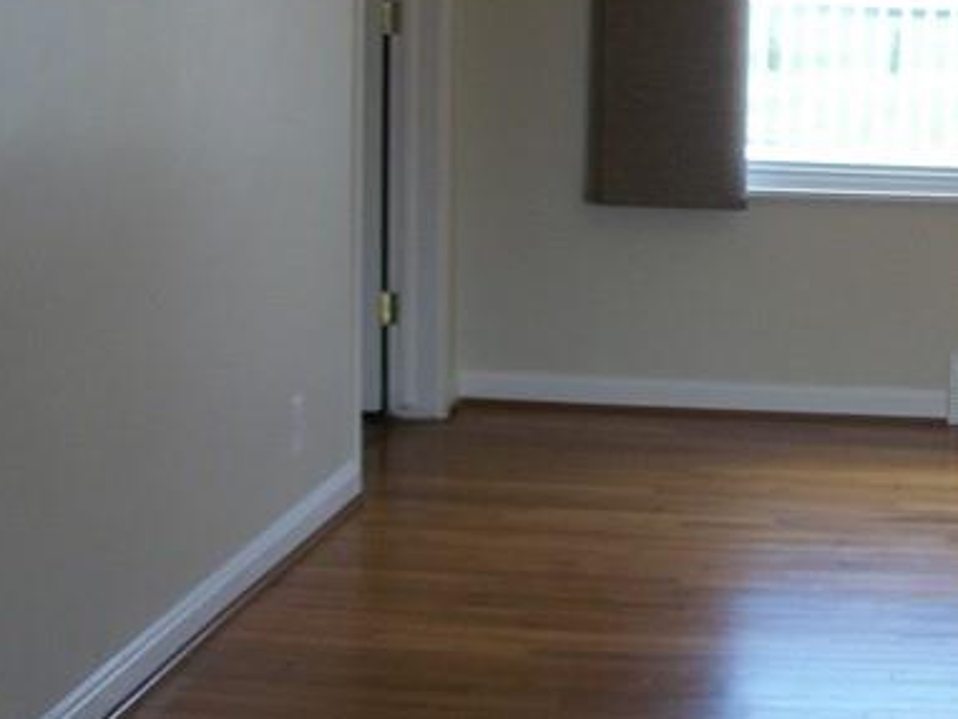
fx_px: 2381
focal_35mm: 86
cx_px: 1111
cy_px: 168
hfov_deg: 21.3
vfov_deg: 17.1
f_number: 2.9
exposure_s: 1/60
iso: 80
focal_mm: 5.7
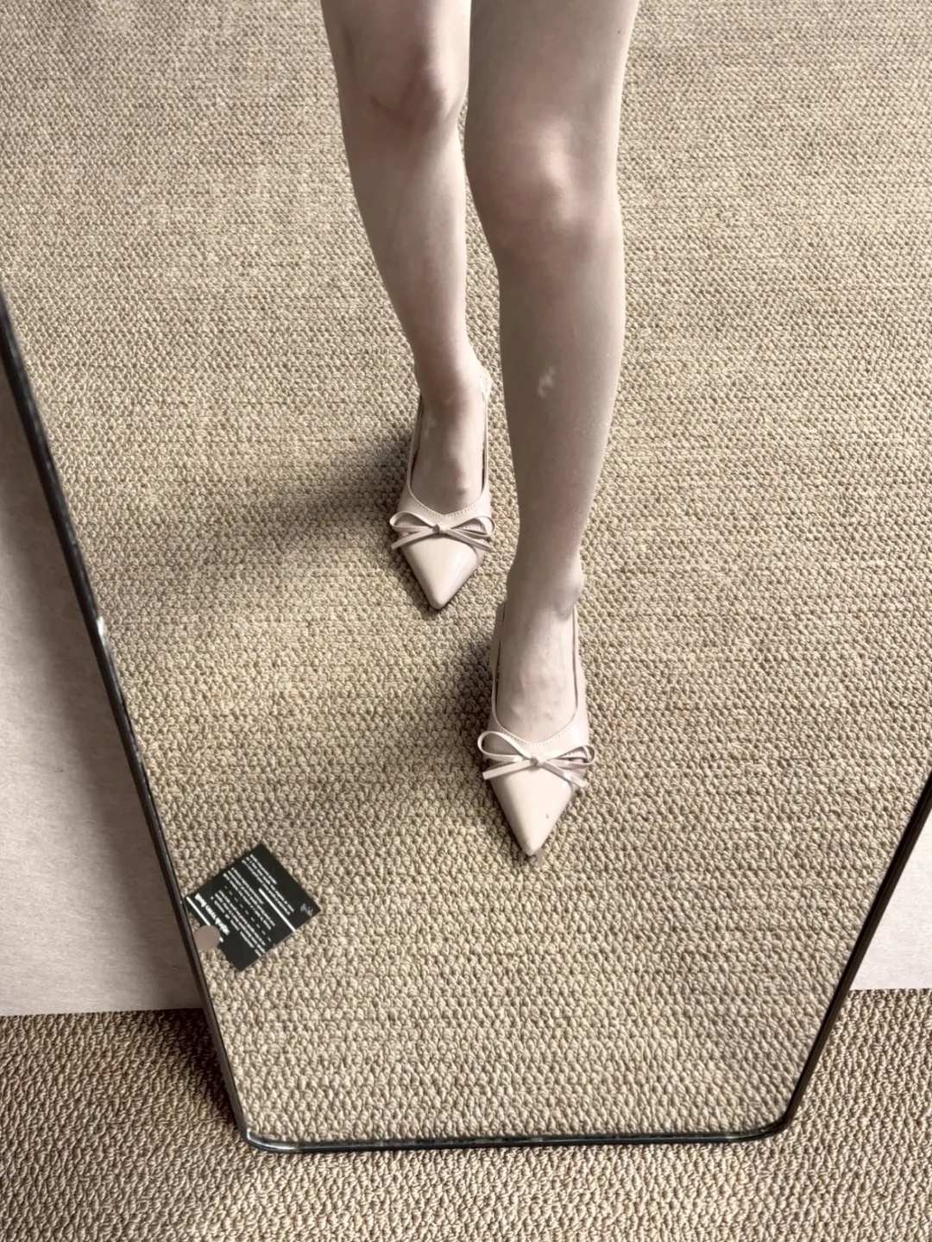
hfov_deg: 30.3
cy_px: 621
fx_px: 1722
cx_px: 466
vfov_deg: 39.6
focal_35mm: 48
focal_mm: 6.76
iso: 100
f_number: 1.78
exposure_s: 1/60
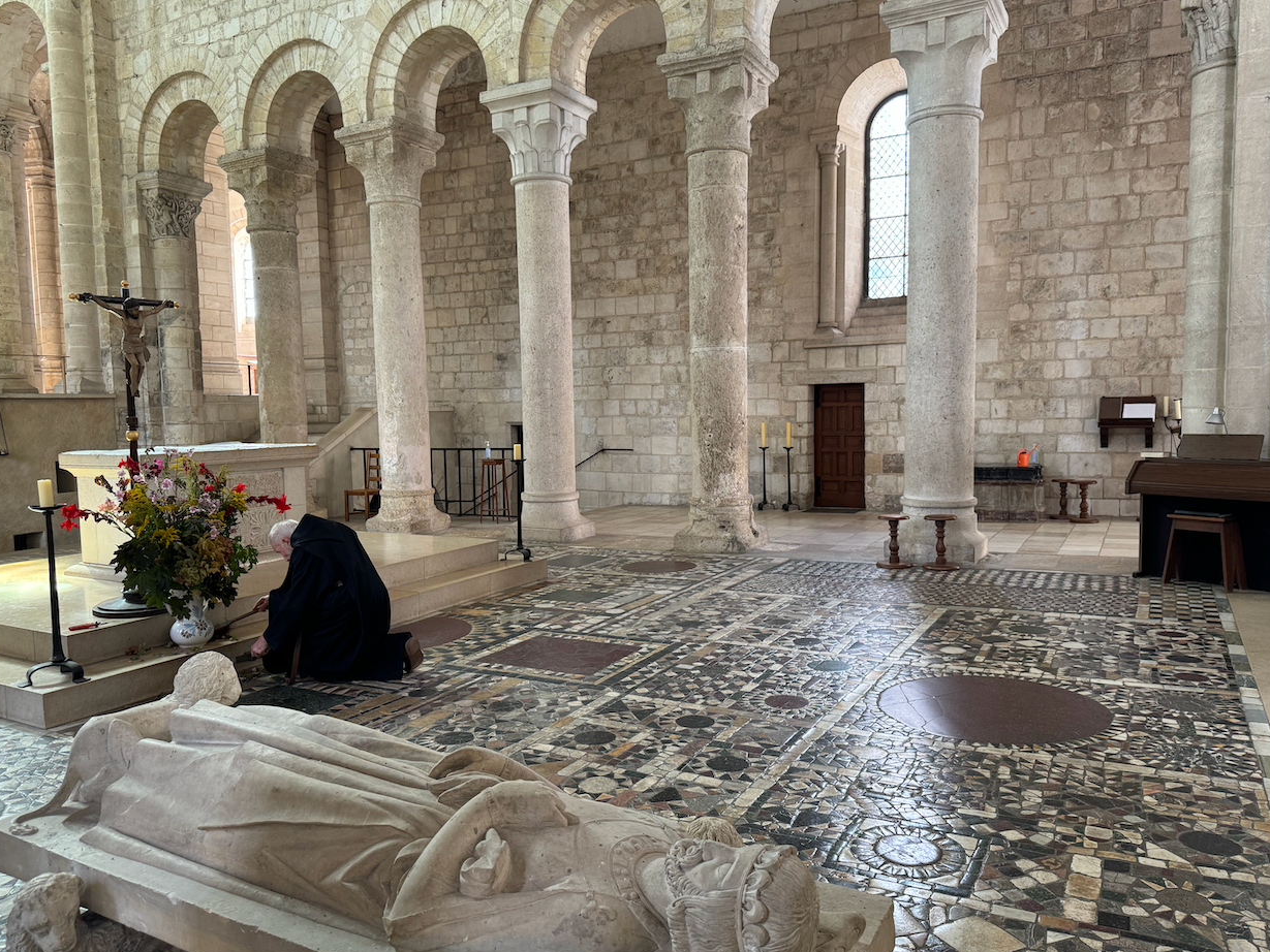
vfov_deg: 54.9
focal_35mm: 25
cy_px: 479
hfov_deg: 69.4
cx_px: 618
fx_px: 917
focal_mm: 6.76
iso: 200
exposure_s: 1/80
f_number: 1.78
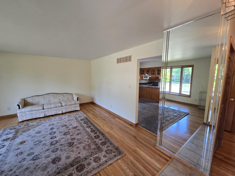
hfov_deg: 106.2
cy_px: 88
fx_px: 88
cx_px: 118
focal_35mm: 13
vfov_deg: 89.9
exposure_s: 1/60
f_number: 2.2
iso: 64
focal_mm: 2.2
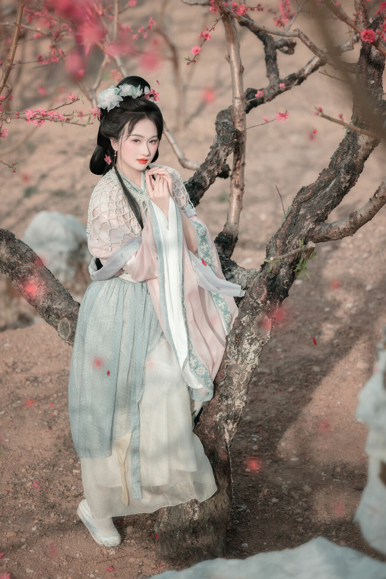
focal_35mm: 114
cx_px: 193
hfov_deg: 12.0
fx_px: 1833
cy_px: 290
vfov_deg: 17.9
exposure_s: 1/1000
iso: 50
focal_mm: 115
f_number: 2.8
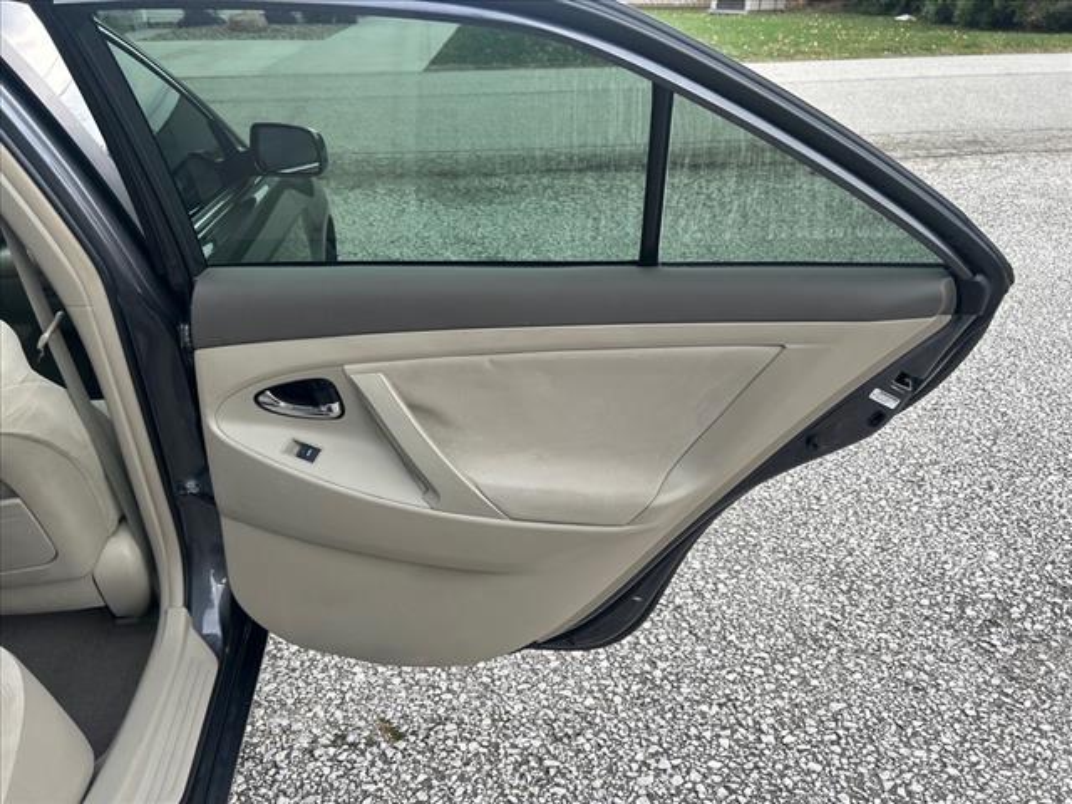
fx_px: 805
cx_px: 536
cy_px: 402
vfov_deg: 53.1
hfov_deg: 67.3
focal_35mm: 26
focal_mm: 5.7
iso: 40
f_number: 1.5
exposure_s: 1/292
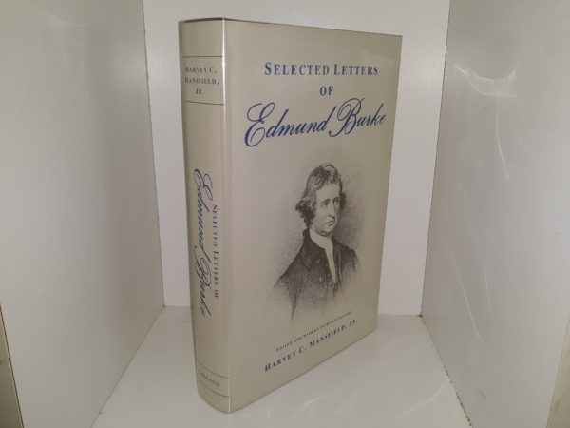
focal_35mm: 28
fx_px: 461
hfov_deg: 63.4
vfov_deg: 49.7
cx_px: 285
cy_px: 214
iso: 40
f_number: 1.7
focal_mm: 3.7
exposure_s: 1/194
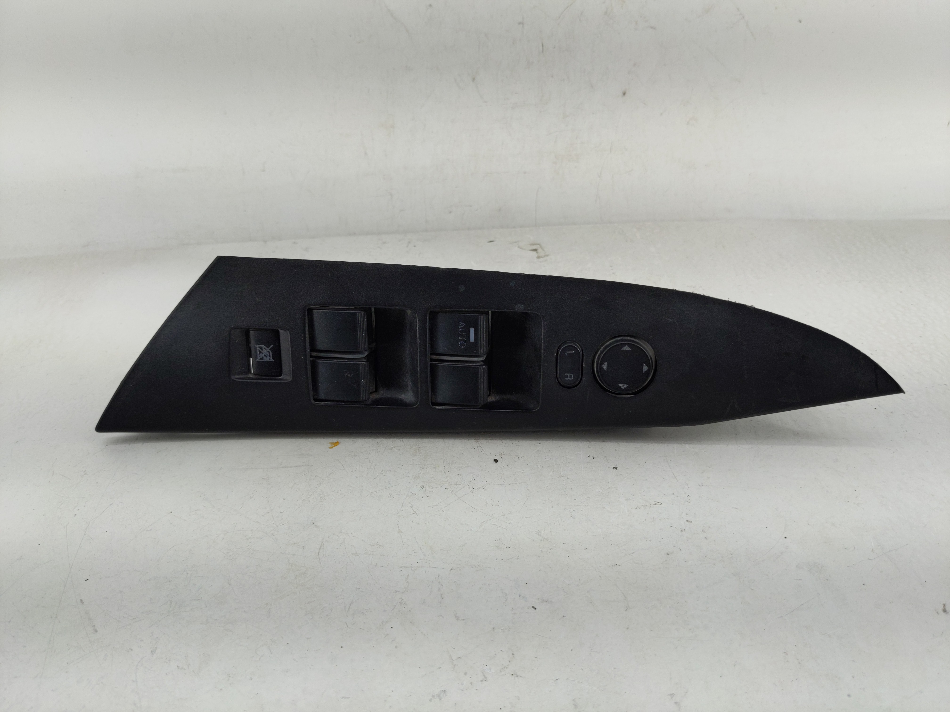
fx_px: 686
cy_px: 356
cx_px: 475
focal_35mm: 25
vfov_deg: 54.9
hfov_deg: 69.4
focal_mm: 4.38
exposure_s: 1/161
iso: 55
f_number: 1.73
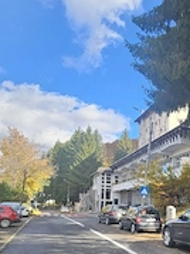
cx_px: 199
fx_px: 212
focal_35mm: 29
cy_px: 192
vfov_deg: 58.4
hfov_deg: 40.8
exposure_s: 1/417
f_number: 2.2
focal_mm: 2.2
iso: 50
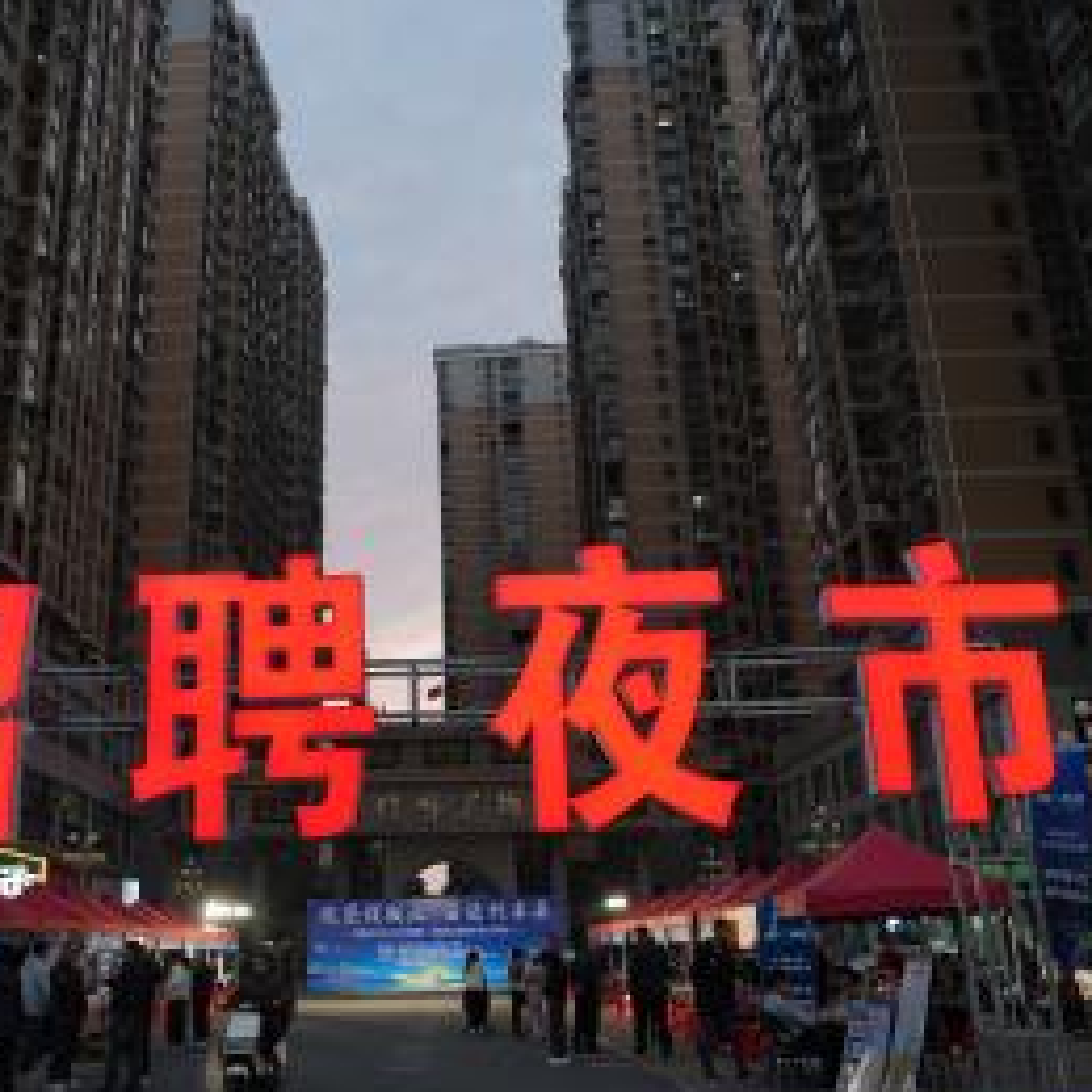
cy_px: 552
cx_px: 407
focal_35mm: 34
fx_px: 1213
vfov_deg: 48.4
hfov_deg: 48.0
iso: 1000
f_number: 4
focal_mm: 26
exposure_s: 1/160
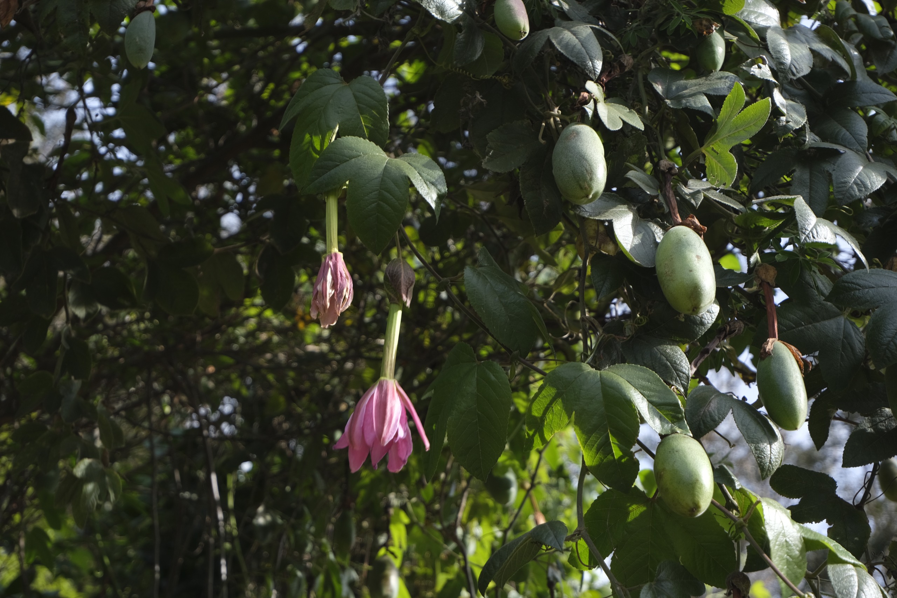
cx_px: 448
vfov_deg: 20.0
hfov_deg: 29.7
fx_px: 1694
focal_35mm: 68
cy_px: 299
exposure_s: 1/180
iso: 200
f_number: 6.4
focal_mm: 45
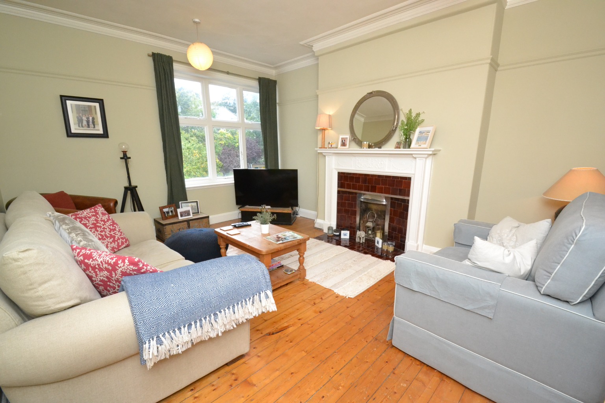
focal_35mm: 15
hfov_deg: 100.4
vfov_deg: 77.3
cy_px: 202
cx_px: 302
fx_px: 252
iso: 3200
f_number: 10
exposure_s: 1/60
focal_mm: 10
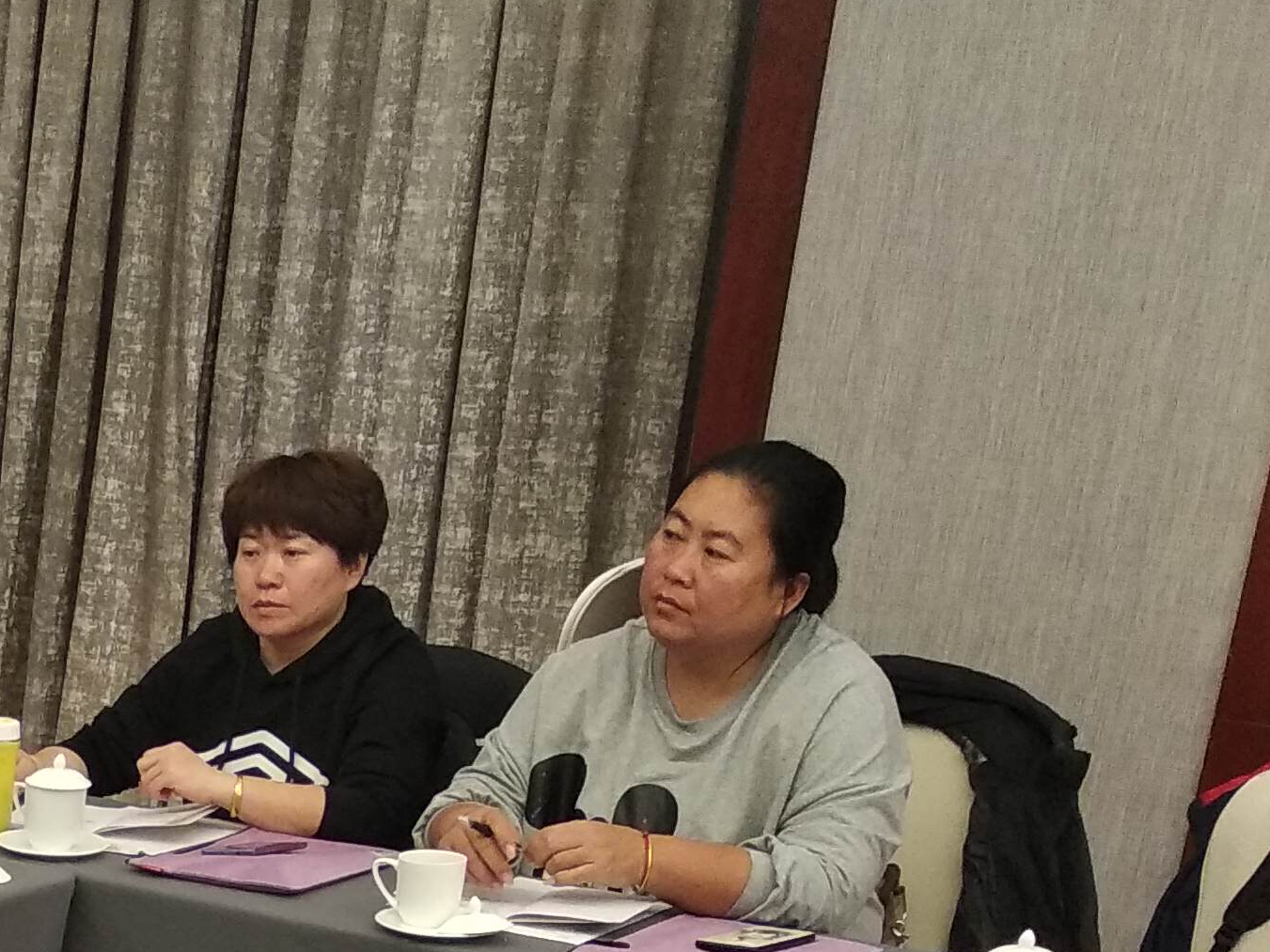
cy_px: 1343
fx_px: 2825
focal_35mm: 77
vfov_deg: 17.6
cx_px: -412
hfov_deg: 22.5
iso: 640
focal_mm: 3.81
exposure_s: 1/33
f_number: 2.2
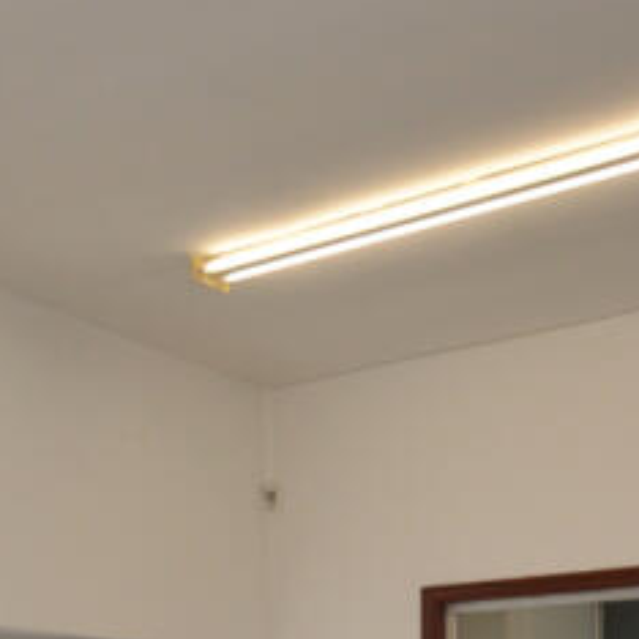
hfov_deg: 25.3
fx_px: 1399
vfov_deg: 23.3
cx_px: 142
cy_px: 788
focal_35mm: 67
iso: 280
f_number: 5.6
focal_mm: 12
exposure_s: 1/125
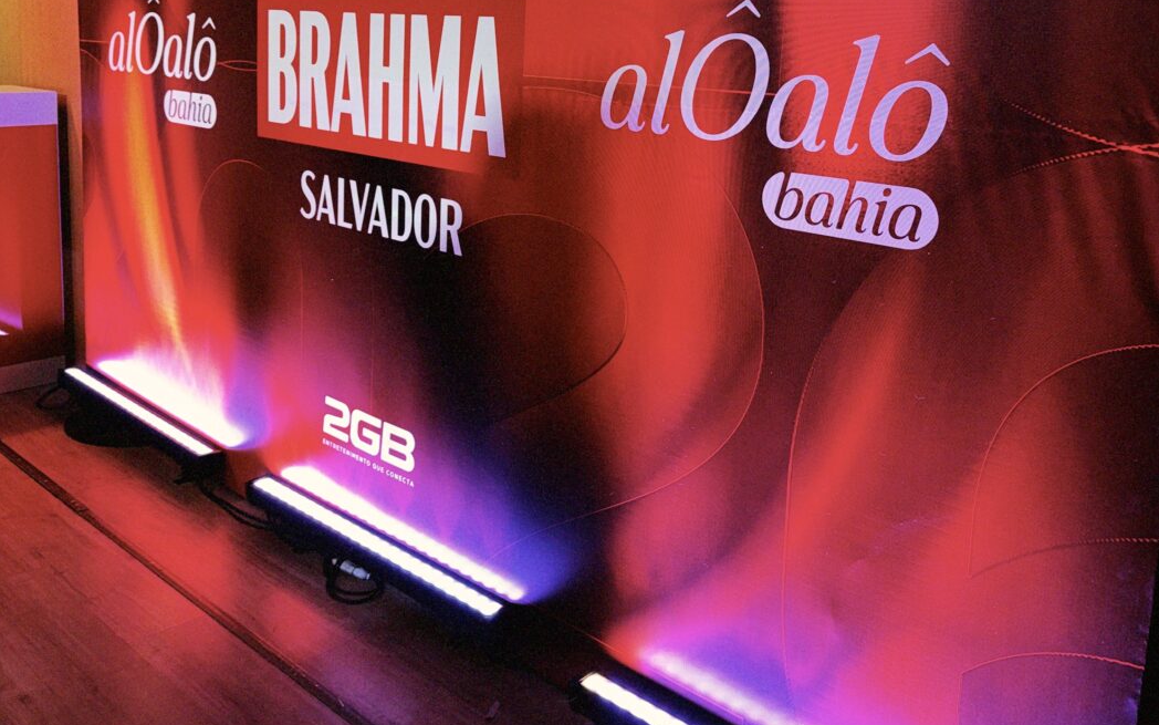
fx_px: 1074
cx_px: 580
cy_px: 178
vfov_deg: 36.4
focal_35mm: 34
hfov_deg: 56.7
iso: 50
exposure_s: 1/22
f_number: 1.78
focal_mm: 6.76
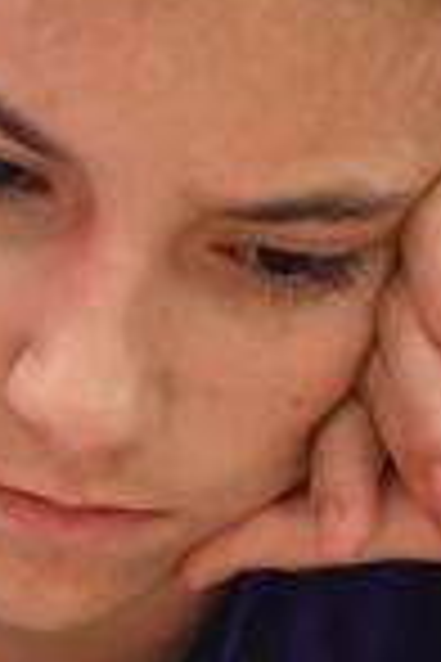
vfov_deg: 9.0
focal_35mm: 223
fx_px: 4097
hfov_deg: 6.2
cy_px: 1027
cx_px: 130
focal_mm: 41
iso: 2000
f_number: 4
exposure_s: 1/125
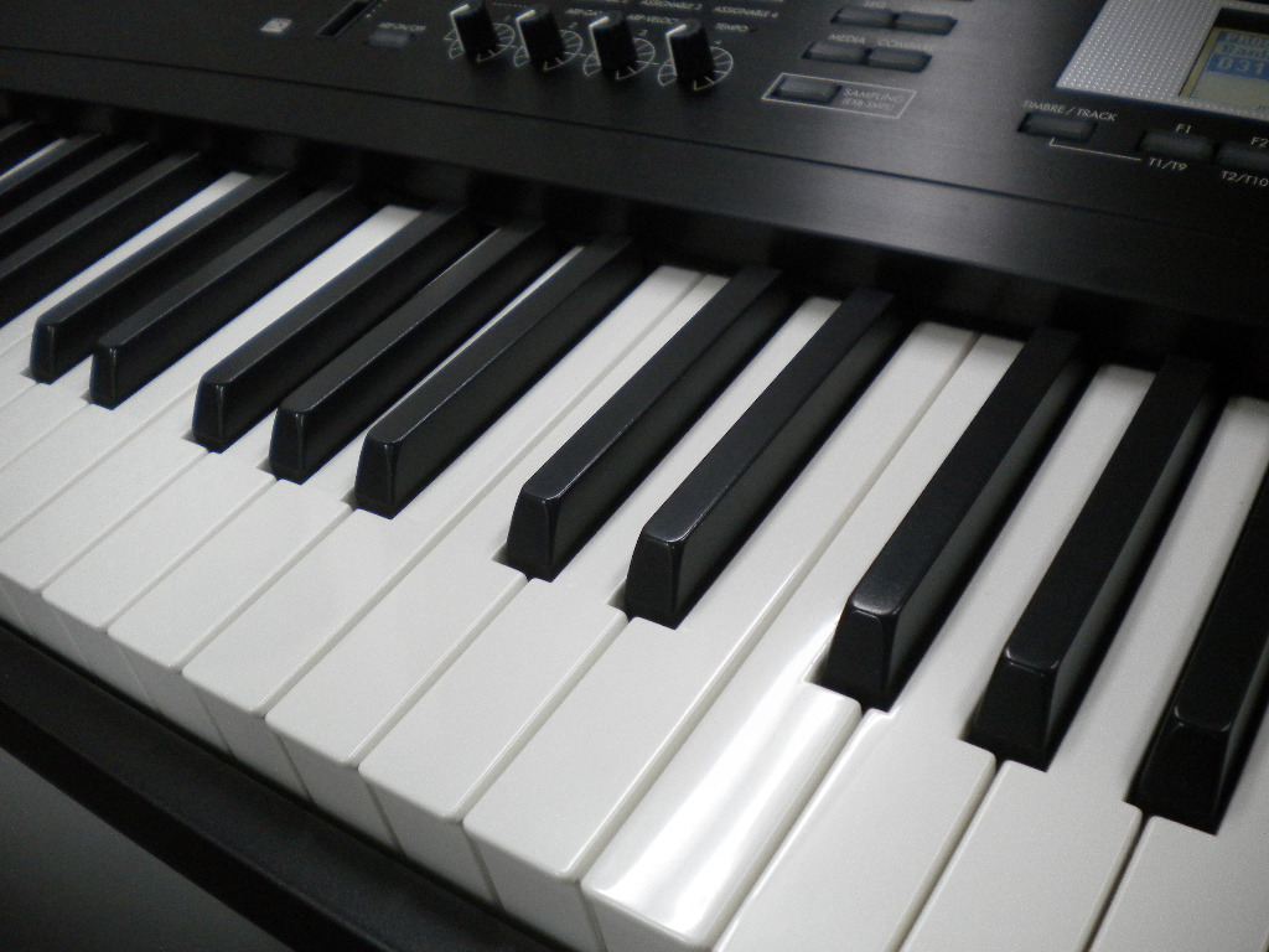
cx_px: 634
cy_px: 476
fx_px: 1283
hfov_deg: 52.6
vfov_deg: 40.7
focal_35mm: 35
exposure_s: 1/60
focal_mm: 6.3
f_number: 3.1
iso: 320
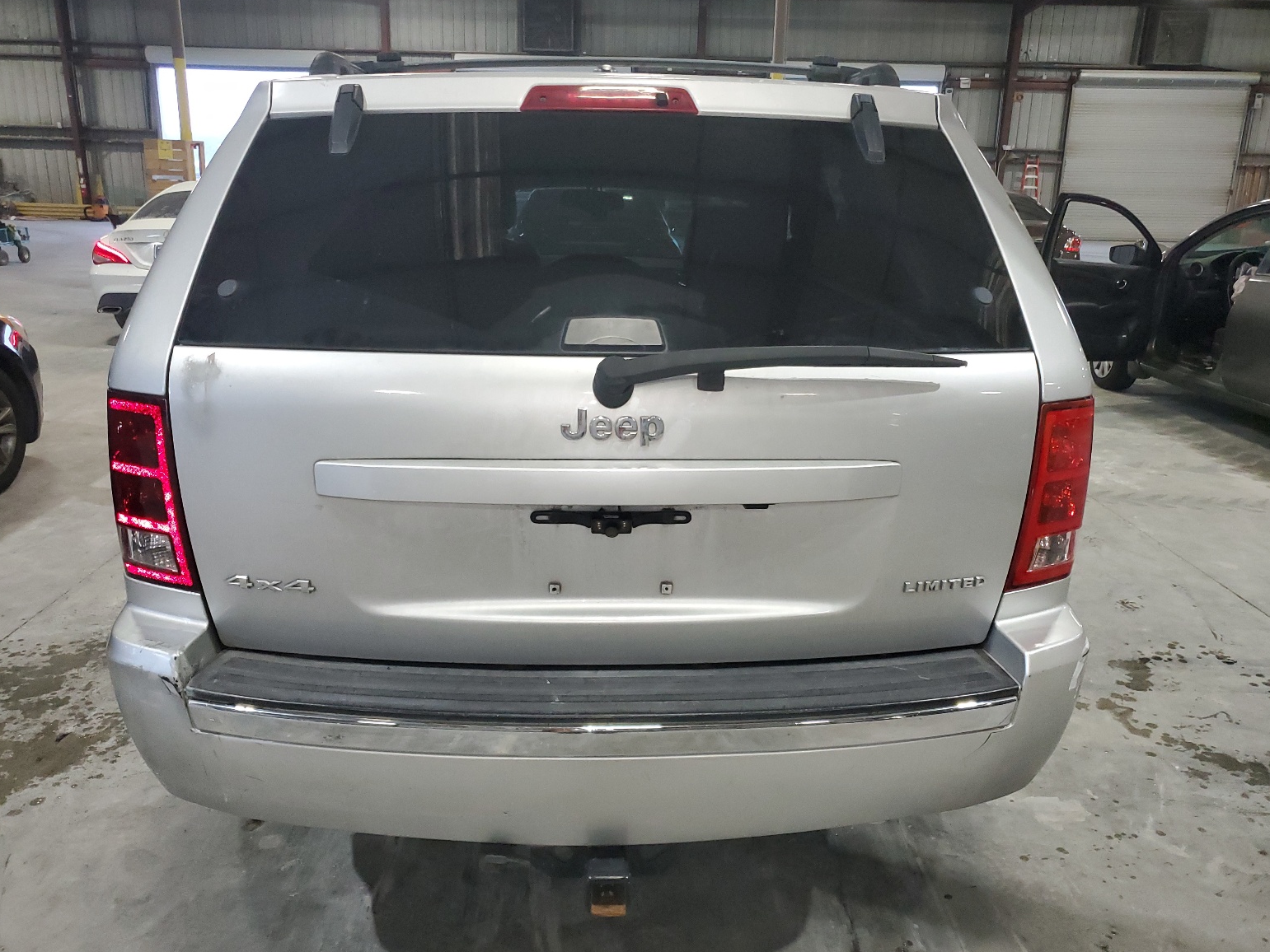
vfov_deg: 51.4
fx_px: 991
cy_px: 474
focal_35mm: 27
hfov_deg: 65.3
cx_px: 623
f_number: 1.5
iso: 340
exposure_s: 1/60.2
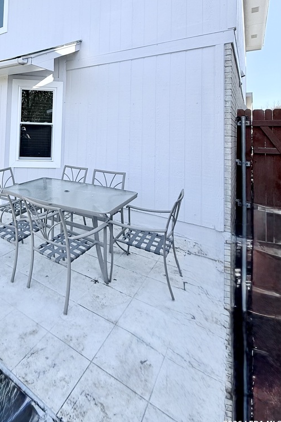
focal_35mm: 21
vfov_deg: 77.2
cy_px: 124
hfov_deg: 55.1
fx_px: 246
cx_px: 55
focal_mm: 2.22
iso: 64
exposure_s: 1/876
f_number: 2.2
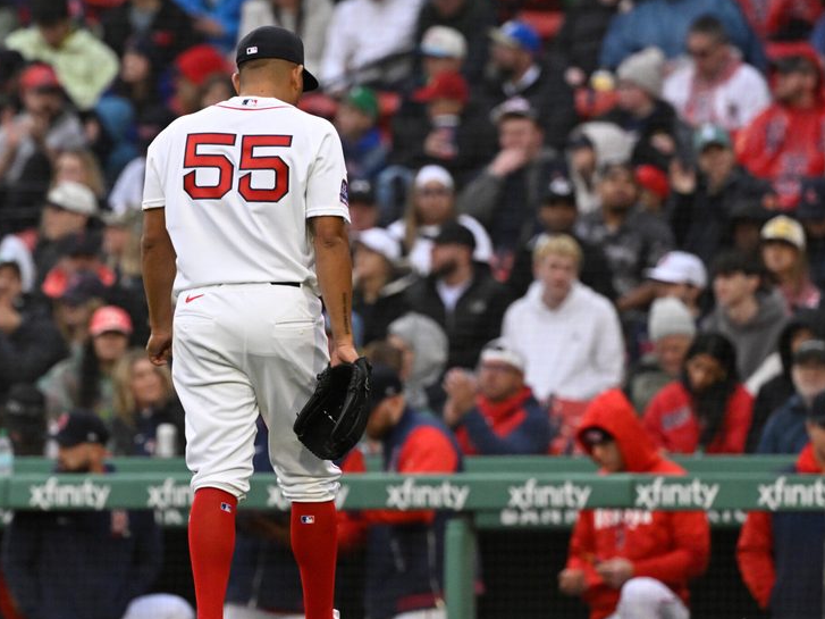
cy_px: 340
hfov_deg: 3.7
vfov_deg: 2.7
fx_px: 12915
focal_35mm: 542
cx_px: 258
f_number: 5.6
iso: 3600
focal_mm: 400
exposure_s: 1/2500
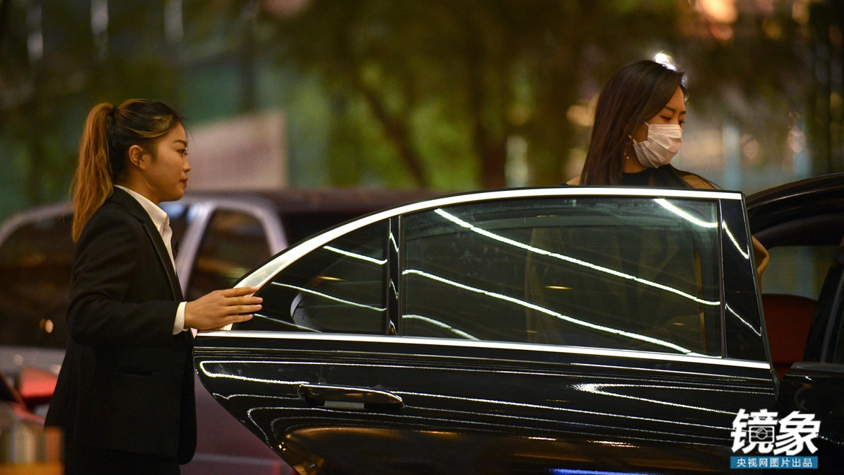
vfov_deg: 6.1
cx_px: 423
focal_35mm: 200
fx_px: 4477
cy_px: 207
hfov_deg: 10.8
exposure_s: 1/160
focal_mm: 190
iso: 1600
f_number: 2.8
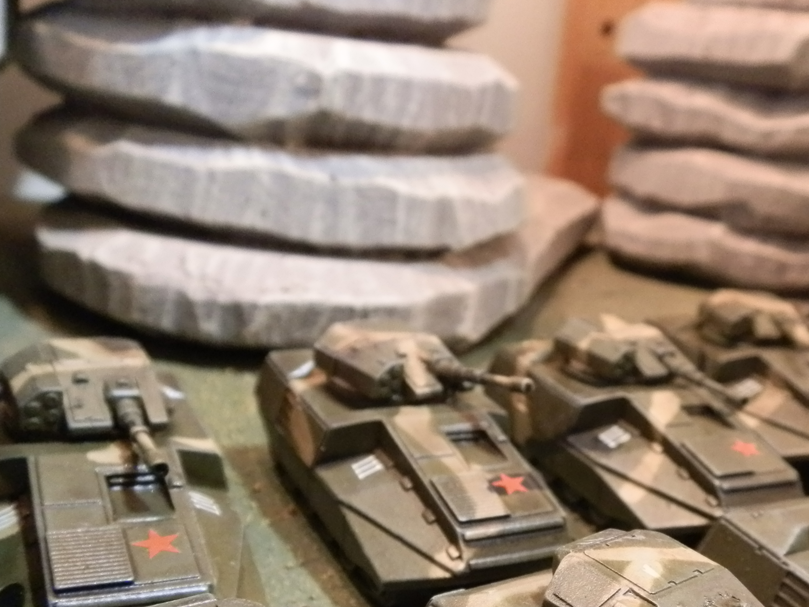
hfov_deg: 45.2
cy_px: 434
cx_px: 525
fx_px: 958
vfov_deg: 34.6
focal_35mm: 41
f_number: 3.1
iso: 400
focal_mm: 5
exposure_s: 1/30
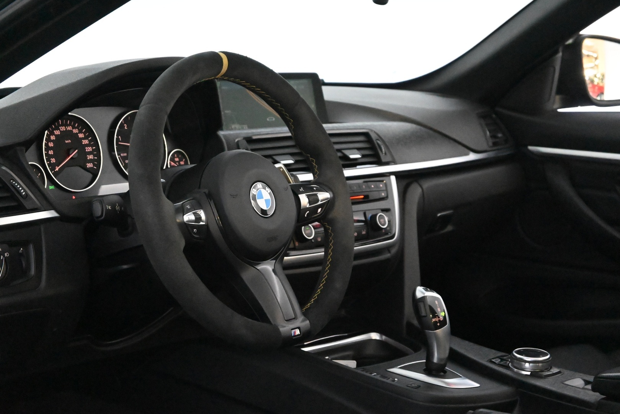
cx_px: 310
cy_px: 207
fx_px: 1292
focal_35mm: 75
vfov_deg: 18.2
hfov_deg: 27.0
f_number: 6.3
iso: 16000
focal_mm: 50
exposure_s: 1/80
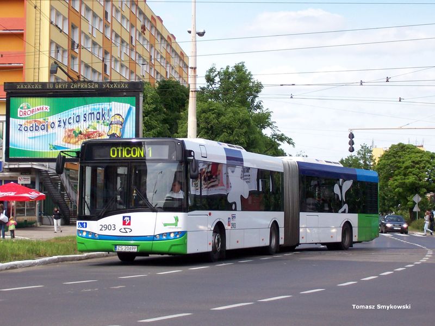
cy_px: 163
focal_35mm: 87
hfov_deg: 22.5
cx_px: 218
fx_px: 1093
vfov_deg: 17.0
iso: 80
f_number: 4.3
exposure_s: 1/445
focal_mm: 14.3
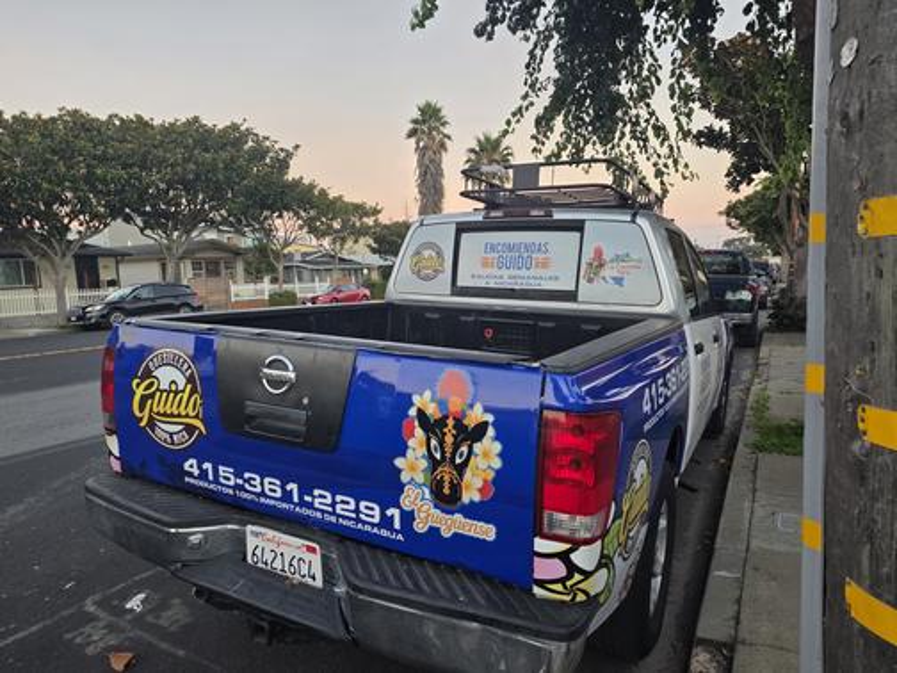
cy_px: 336
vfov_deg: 58.9
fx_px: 596
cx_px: 448
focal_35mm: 23
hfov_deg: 73.9
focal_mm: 6.25
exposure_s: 1/180
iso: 160
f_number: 1.7
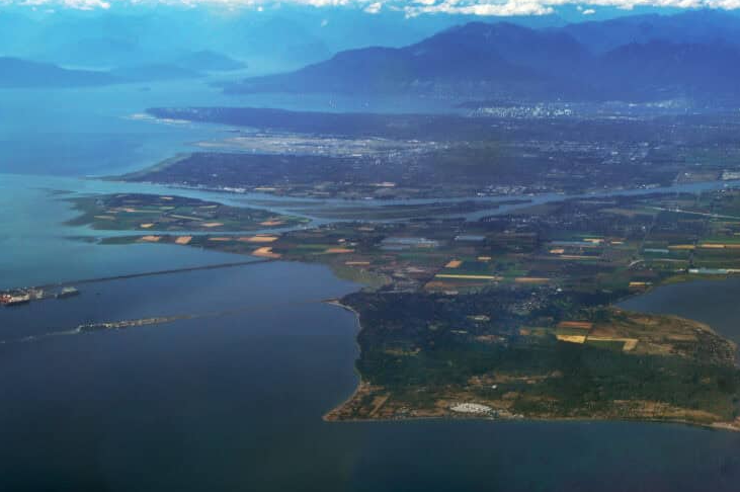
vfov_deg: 16.2
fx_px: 1725
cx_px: 434
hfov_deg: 24.2
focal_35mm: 84
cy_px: 193
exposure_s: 1/125
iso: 100
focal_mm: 40
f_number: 13
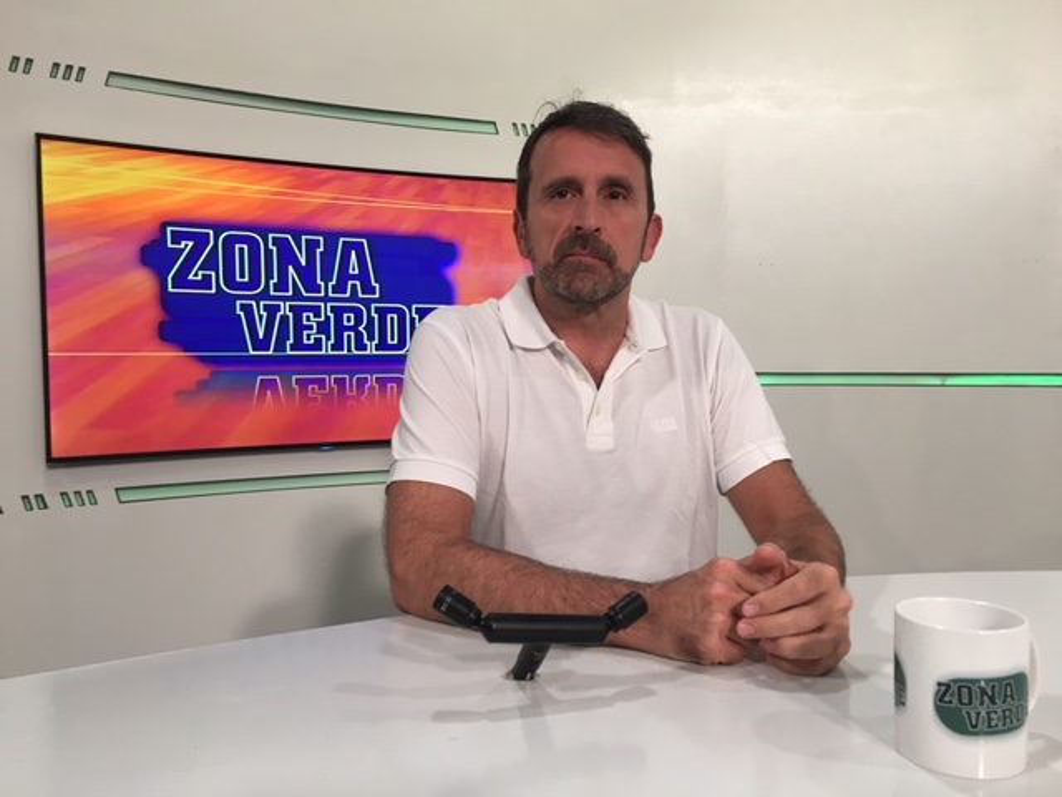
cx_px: 531
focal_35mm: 29
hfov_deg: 61.7
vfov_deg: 48.2
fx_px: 890
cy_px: 398
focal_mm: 4.15
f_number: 2.2
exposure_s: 1/33
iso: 100
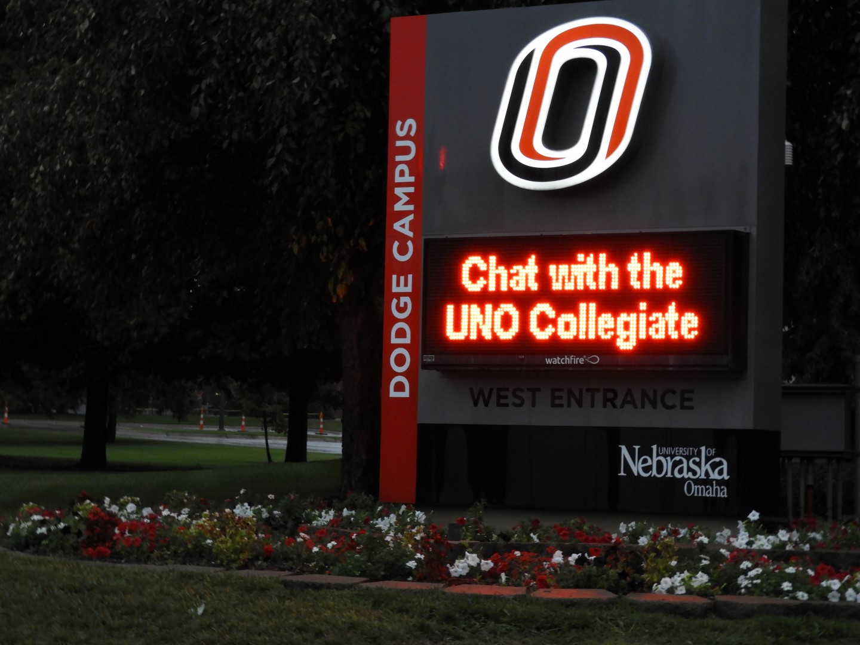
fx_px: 2609
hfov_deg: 18.7
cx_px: 430
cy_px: 322
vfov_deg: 14.1
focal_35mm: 105
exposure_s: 1/40
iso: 400
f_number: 4.8
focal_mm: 18.8
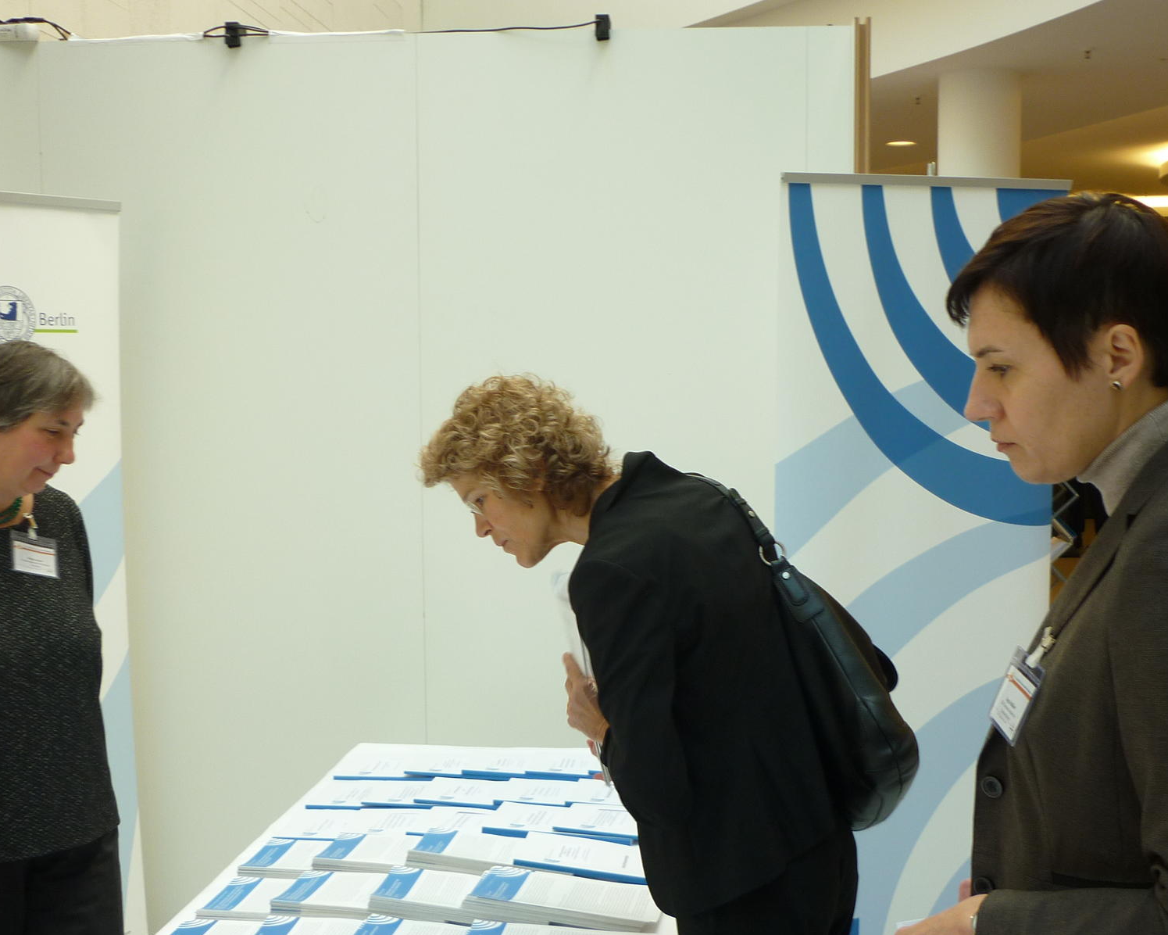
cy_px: 561
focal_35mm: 47
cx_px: 598
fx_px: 1625
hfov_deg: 39.5
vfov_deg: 32.0
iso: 80
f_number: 2.9
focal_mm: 5.9
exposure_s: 1/30
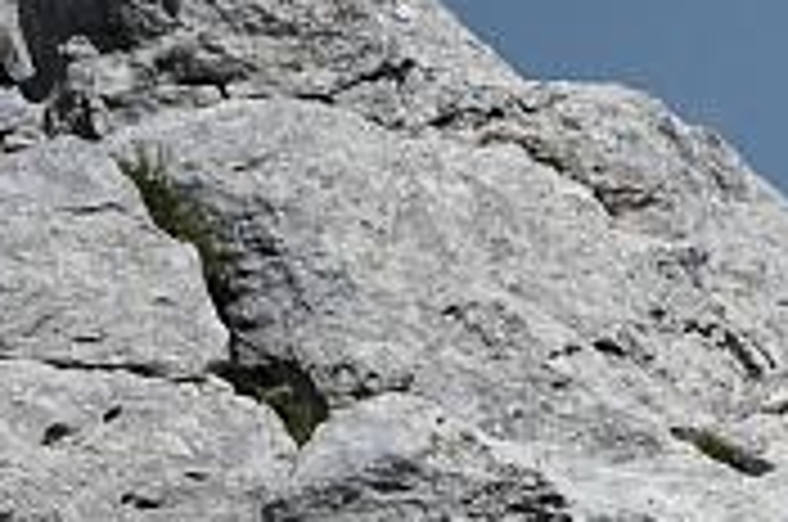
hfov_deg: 0.8
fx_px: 59429
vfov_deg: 0.5
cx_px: 1599
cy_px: 1233
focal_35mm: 2720
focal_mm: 500
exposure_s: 1/500
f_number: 11
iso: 200
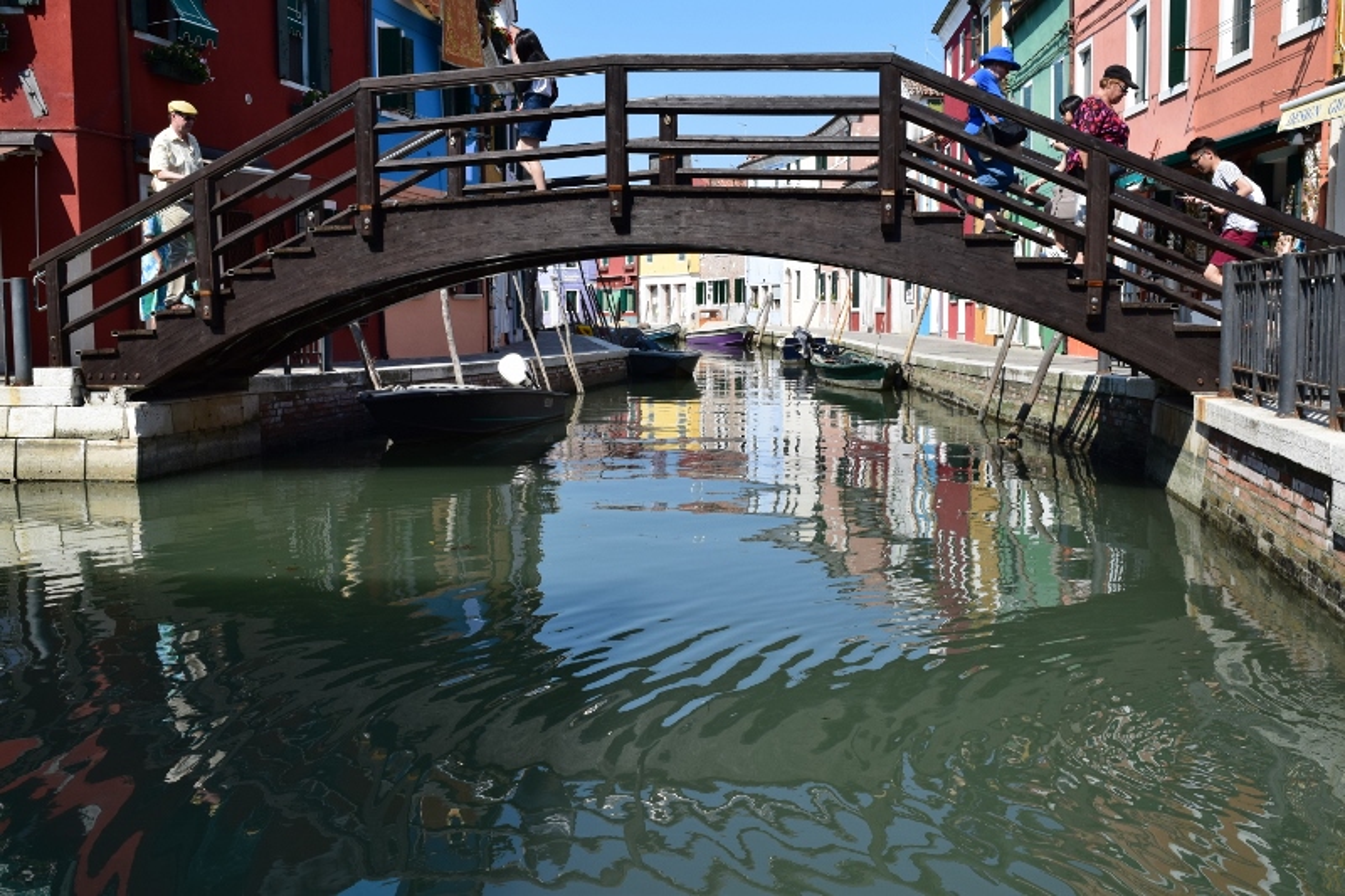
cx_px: 672
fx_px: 1289
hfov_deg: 55.1
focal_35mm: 34
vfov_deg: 38.3
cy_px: 448
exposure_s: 1/500
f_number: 11
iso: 400
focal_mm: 23
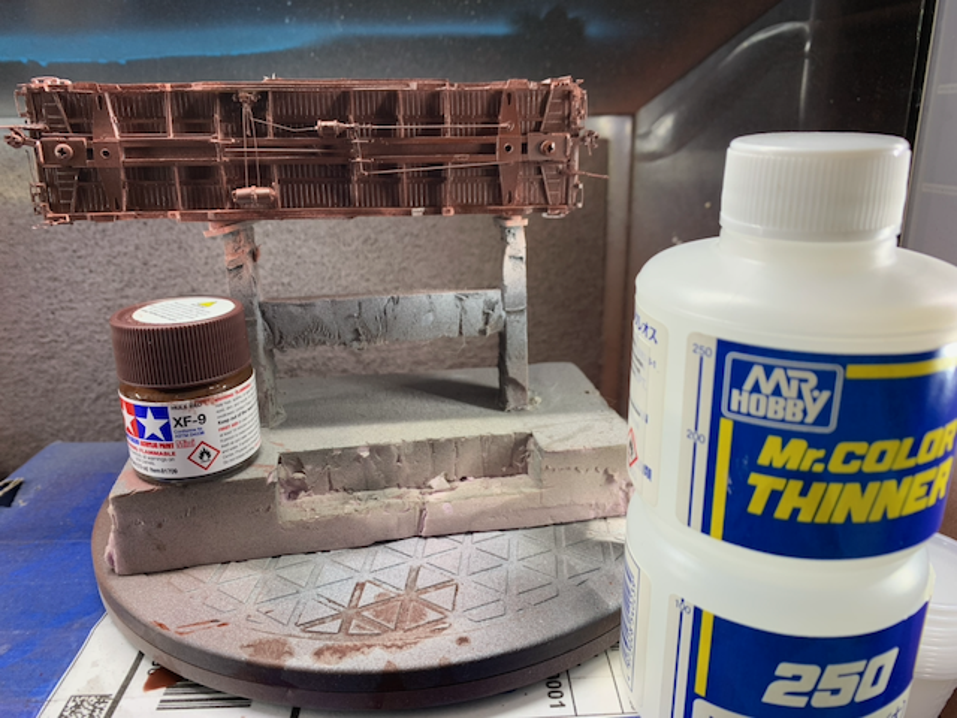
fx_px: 719
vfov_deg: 53.1
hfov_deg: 67.3
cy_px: 359
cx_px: 478
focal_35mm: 26
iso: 40
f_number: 1.8
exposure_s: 1/64
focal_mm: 4.25
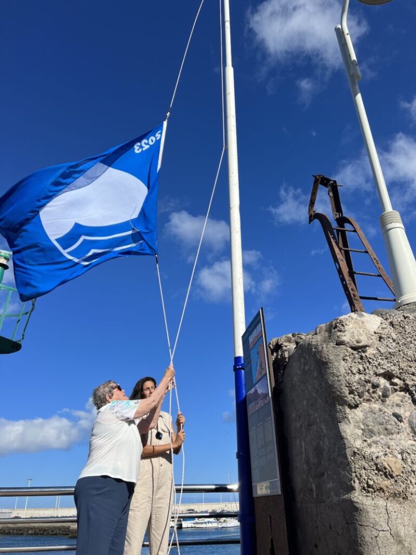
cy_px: 278
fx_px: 417
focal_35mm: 26
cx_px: 208
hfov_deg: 53.1
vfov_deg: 67.3
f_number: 1.5
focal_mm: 5.7
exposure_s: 1/5319
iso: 50
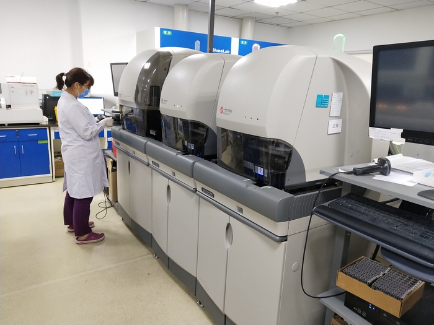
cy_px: 162
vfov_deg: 46.8
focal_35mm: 30
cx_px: 217
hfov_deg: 60.0
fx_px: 376
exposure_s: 1/50
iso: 483
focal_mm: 3.95
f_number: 1.8
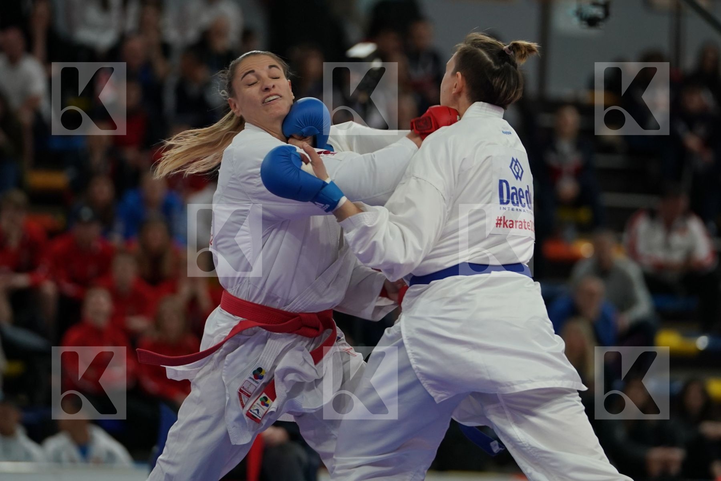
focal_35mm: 241
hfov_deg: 8.5
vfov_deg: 5.7
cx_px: 360
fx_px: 4826
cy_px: 240
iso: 1250
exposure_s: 1/1000
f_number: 2.8
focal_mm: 161
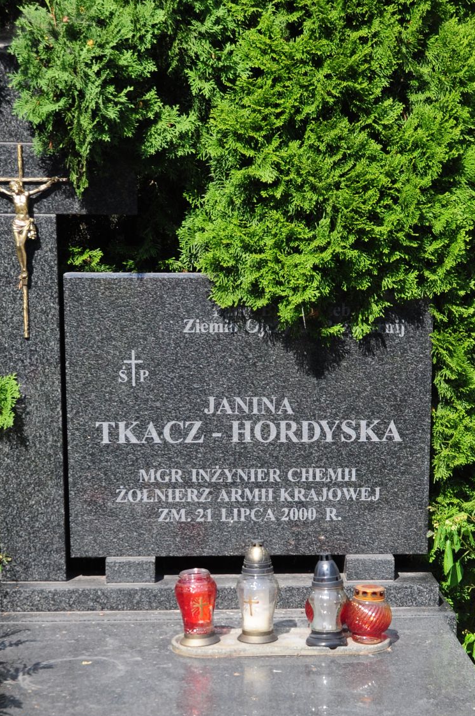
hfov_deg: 15.3
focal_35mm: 89
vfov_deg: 22.5
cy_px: 619
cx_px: 259
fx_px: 1766
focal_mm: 31
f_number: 7.1
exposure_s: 1/1000
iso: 400
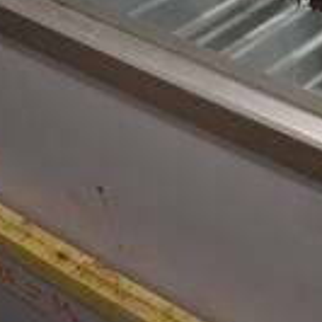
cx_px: 508
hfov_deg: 15.1
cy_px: -114
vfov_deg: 15.6
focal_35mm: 105
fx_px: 1105
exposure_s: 1/160
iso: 800
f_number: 3.5
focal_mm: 18
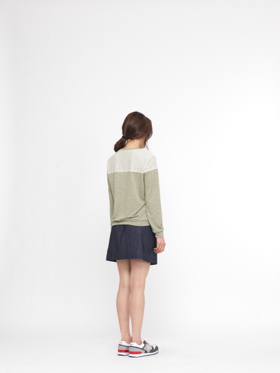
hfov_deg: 23.7
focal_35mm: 62
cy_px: 186
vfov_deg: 31.2
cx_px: 140
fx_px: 669
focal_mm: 80
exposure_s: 1/250
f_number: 9
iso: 100
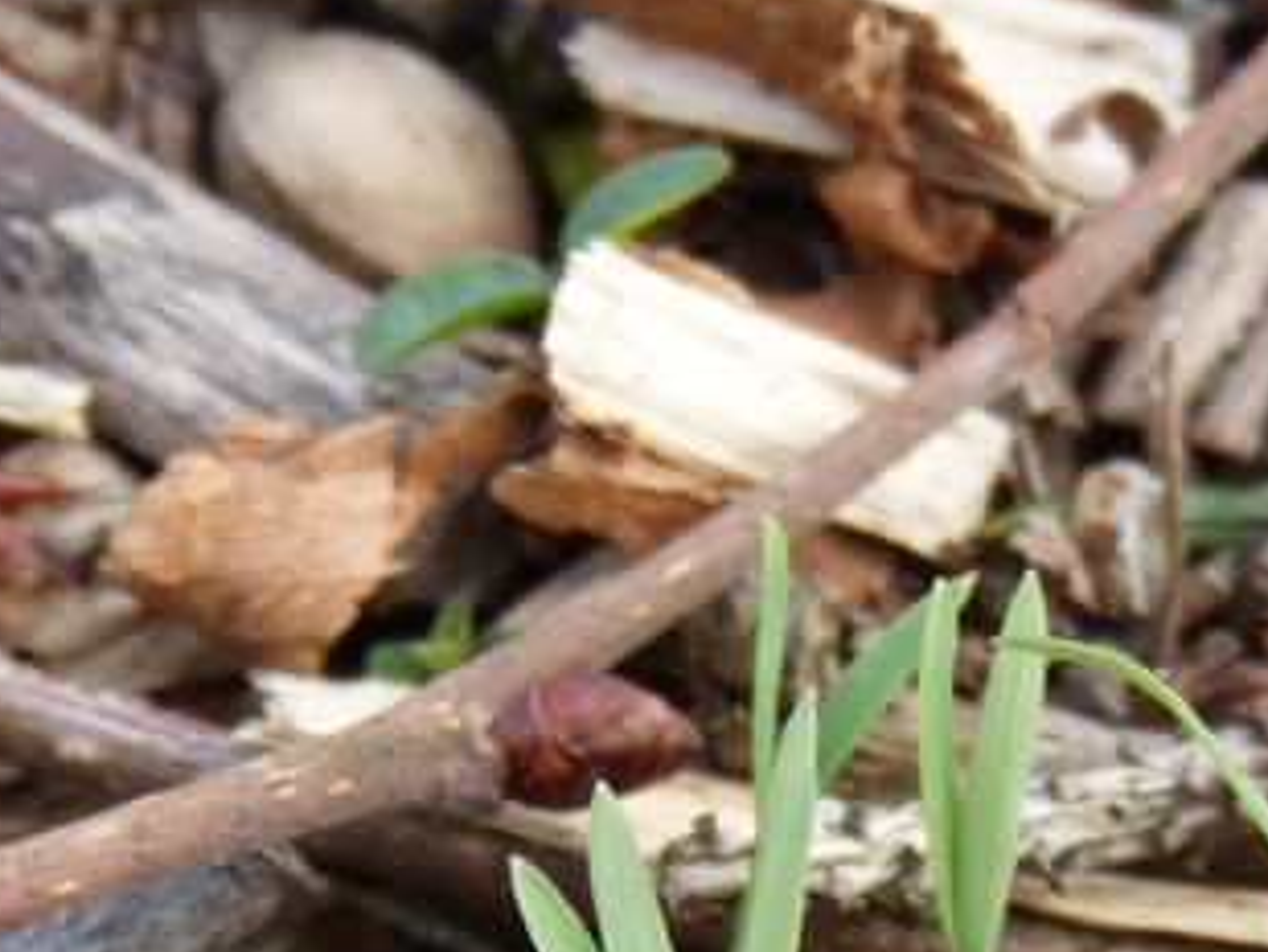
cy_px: 1046
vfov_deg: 4.3
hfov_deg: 5.8
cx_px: 1510
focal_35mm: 342
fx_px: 12532
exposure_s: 1/100
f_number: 3.6
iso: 100
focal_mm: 23.8
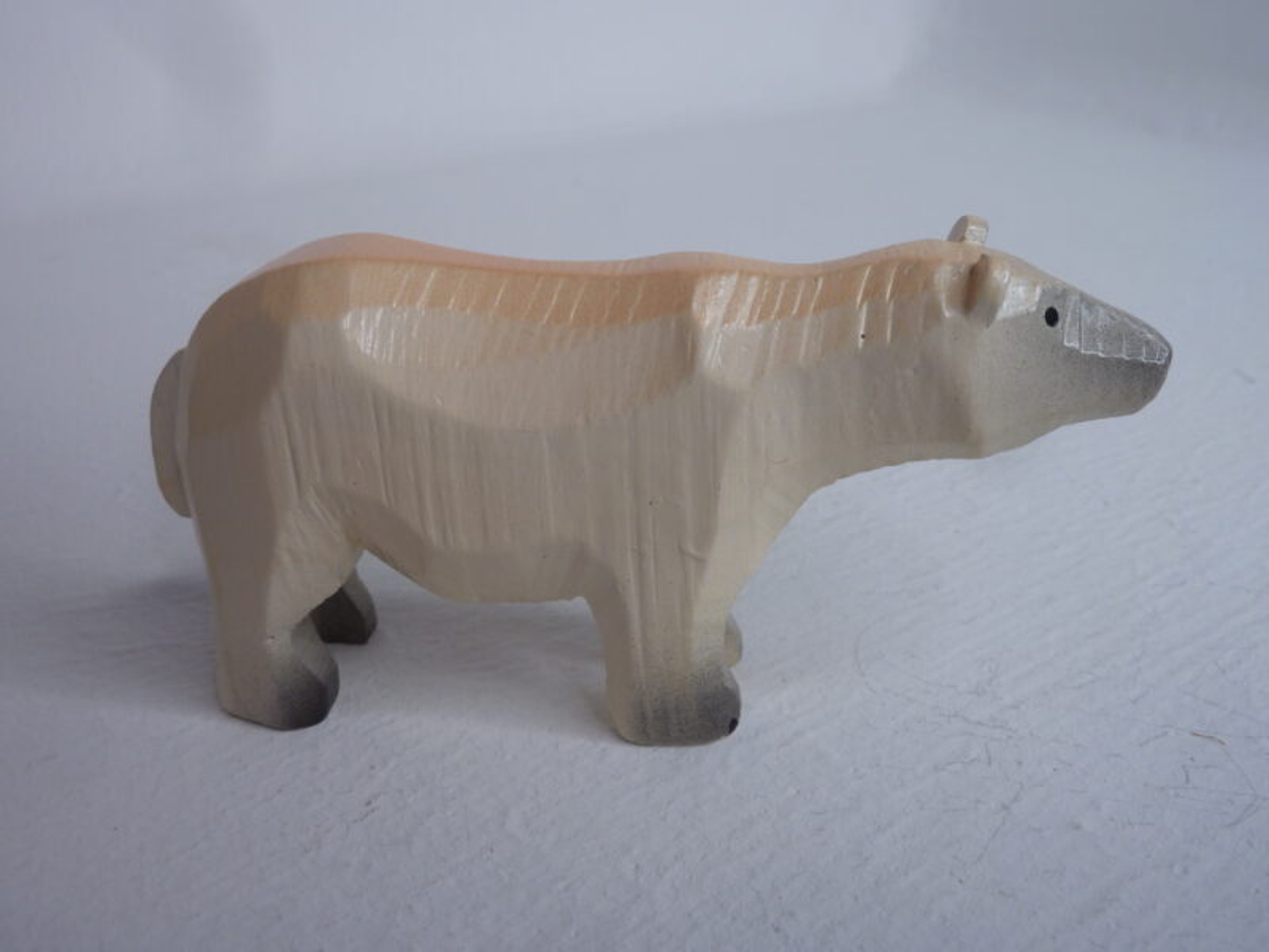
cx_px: 634
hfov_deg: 60.0
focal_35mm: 30
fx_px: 1100
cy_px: 476
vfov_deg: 46.8
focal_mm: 5
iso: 80
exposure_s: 1/50
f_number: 3.4
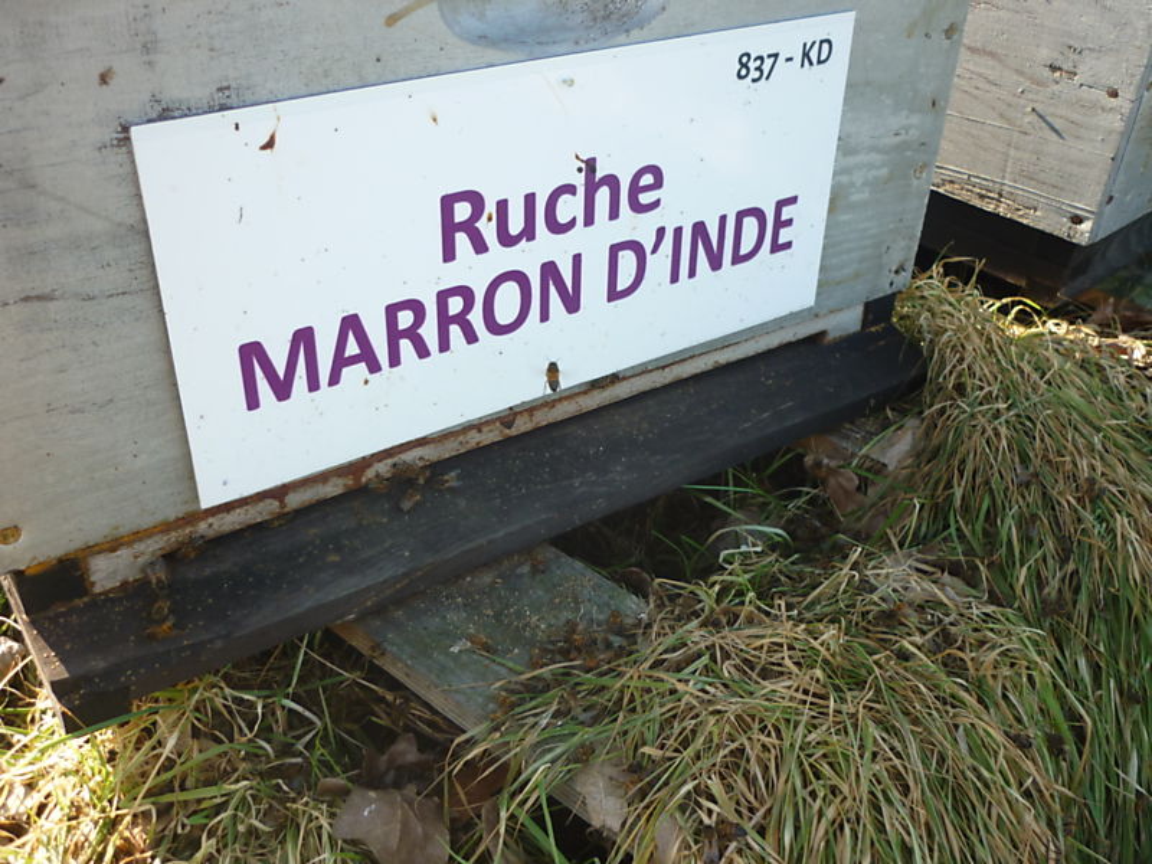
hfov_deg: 55.4
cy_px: 432
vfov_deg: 42.9
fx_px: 1098
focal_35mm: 33
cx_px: 576
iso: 80
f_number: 2.8
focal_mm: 5.5
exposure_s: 1/200
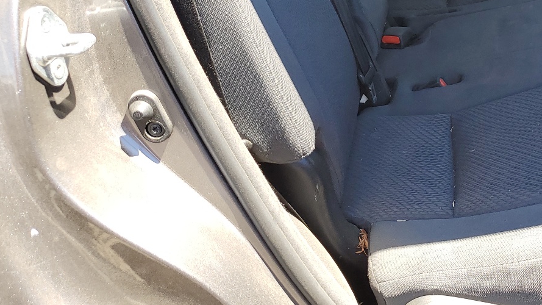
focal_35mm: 51
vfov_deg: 22.8
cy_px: 22
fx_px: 733
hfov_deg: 37.9
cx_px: 485
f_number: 1.5
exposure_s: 1/294
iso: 50
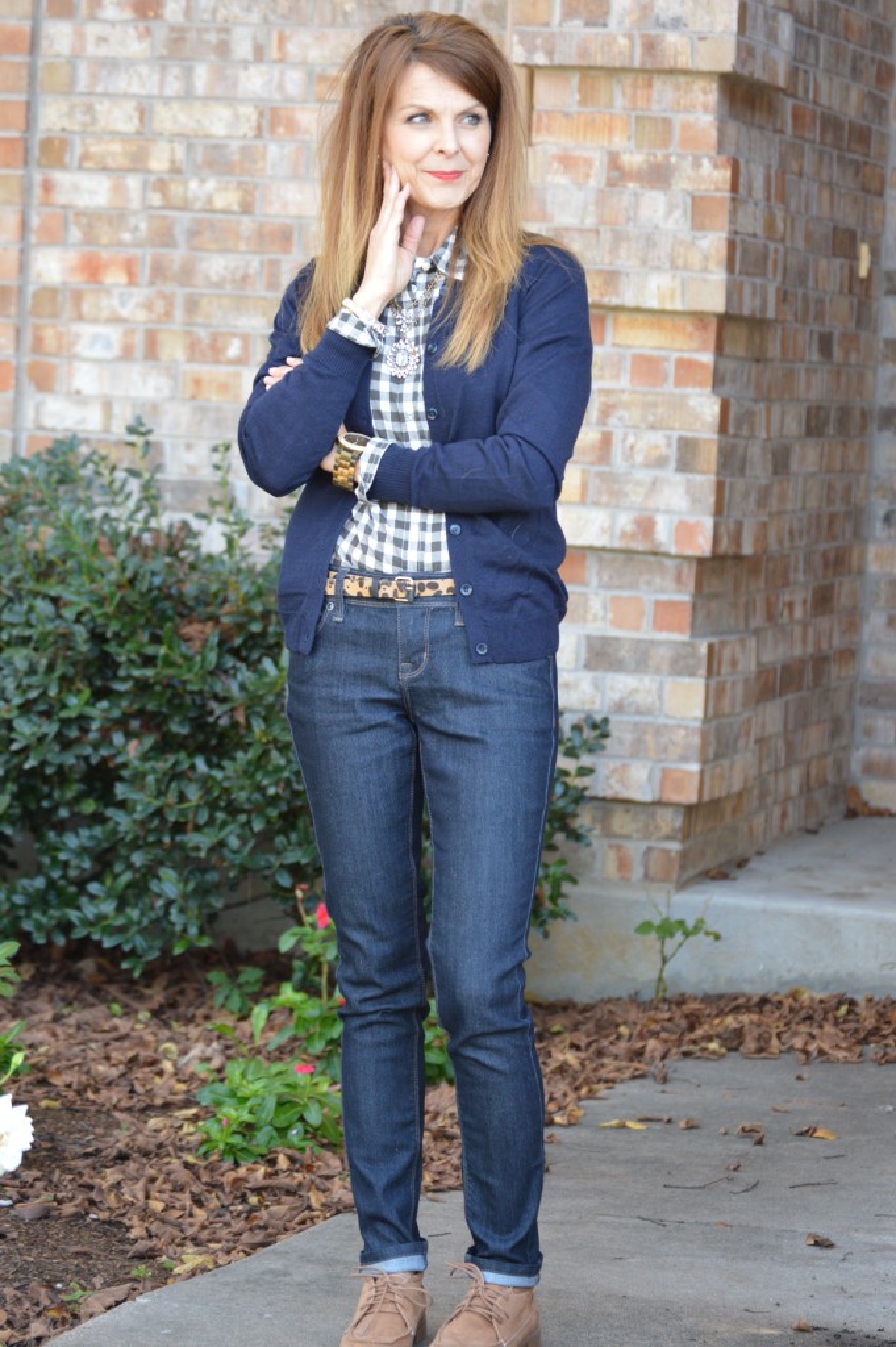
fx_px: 4207
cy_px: 674
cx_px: 448
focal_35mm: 112
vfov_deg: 18.2
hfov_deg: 12.2
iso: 640
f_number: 4.2
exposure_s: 1/125
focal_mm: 75
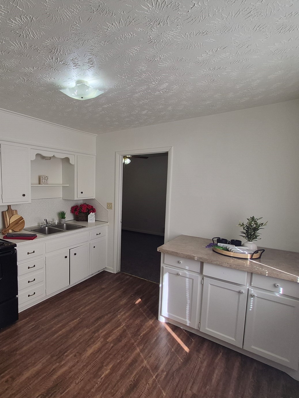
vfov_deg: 87.7
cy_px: 206
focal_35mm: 18
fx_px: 207
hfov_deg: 68.5
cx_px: 88
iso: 40
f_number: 2.2
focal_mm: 1.74
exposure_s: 1/291
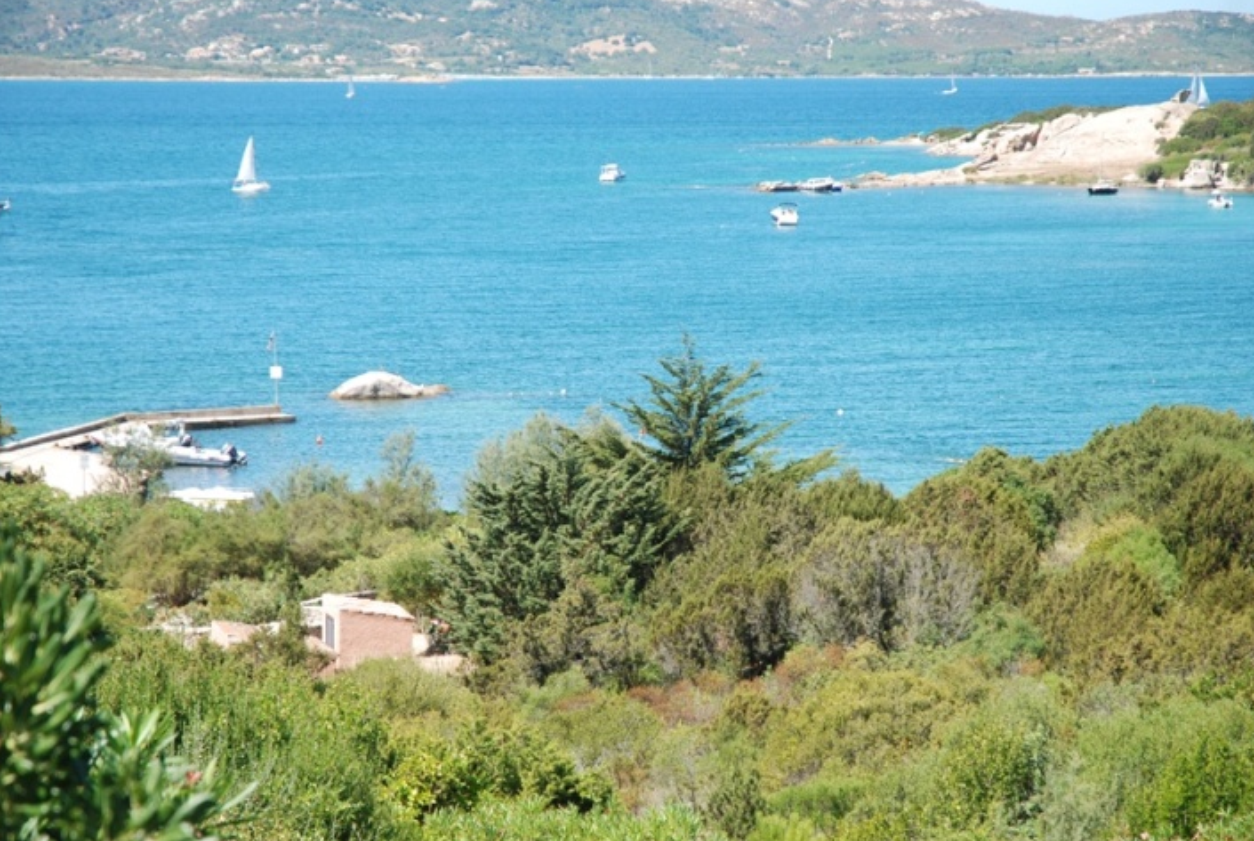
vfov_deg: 12.4
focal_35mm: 111
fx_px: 3874
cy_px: 420
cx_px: 632
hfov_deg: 18.4
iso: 200
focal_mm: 70
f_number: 5
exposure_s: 1/400
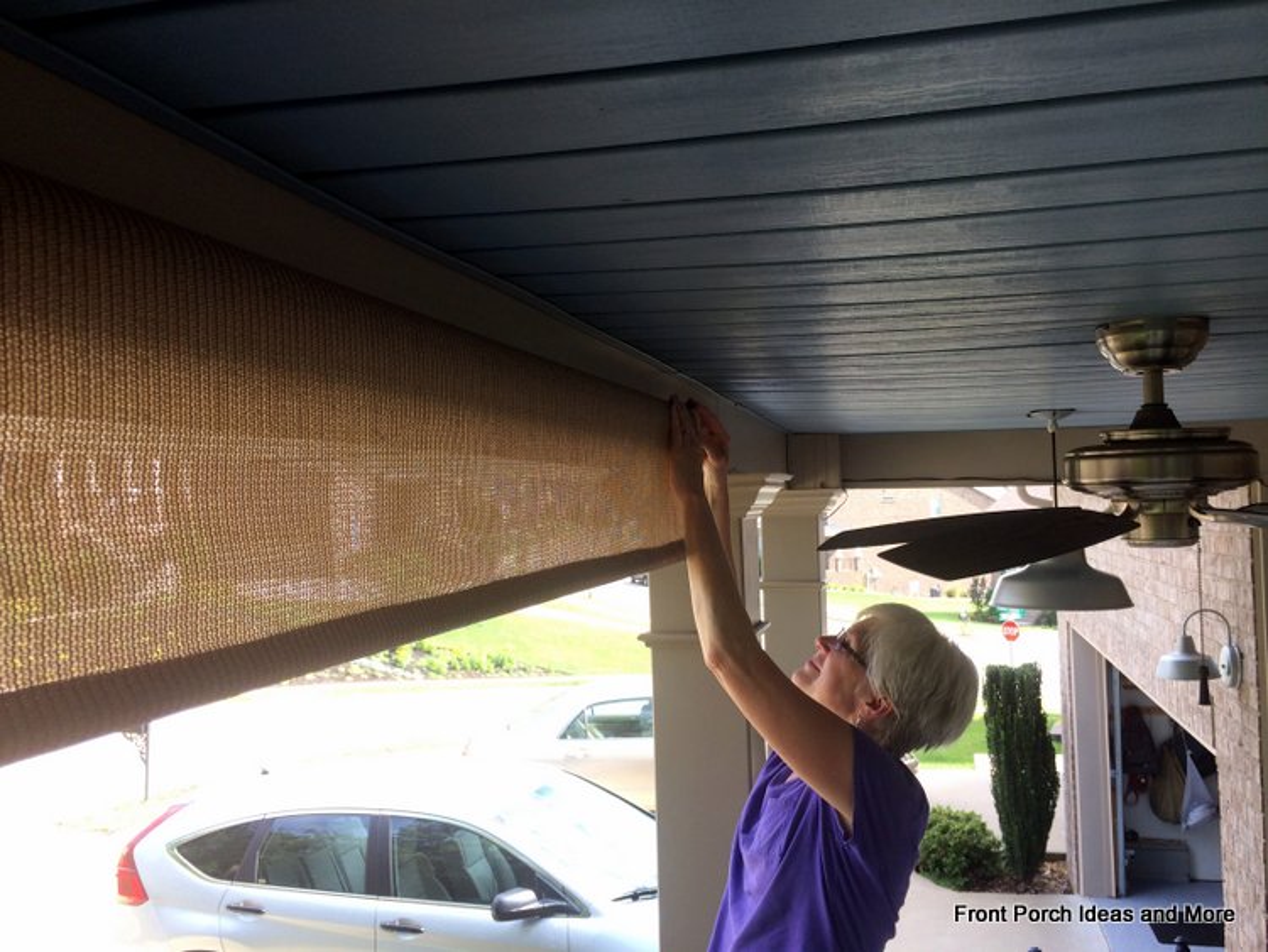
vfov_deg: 48.3
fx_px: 1063
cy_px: 476
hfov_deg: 61.6
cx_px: 634
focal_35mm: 29
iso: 32
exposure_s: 1/214
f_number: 2.2
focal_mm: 4.15
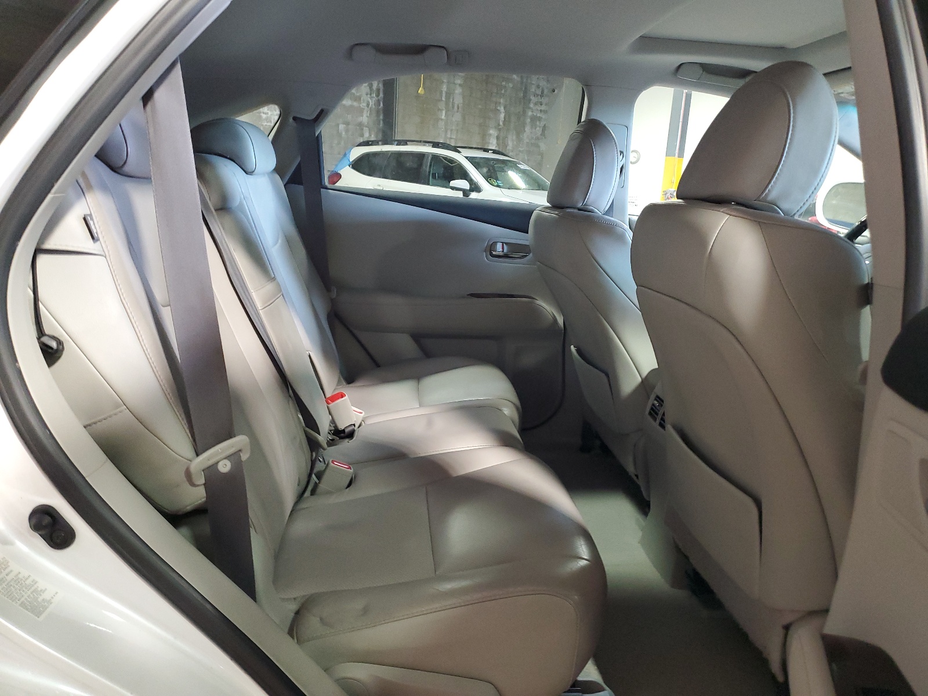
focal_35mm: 26
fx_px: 697
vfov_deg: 53.1
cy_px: 348
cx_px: 464
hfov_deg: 67.3
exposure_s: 1/24
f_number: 1.5
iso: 297
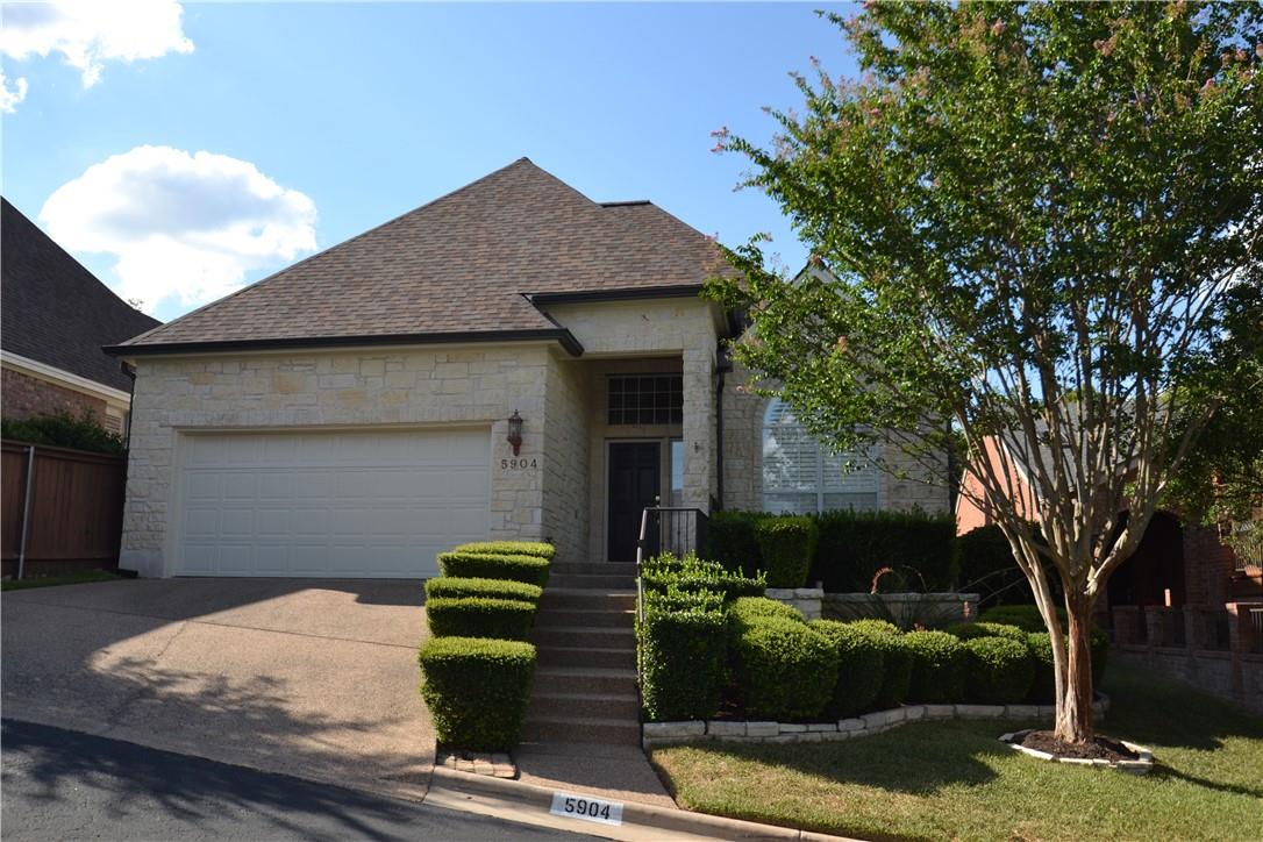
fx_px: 1000
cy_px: 421
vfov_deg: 45.7
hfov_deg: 64.6
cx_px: 632
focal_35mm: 28
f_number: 7.1
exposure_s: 1/200
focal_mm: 19
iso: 100
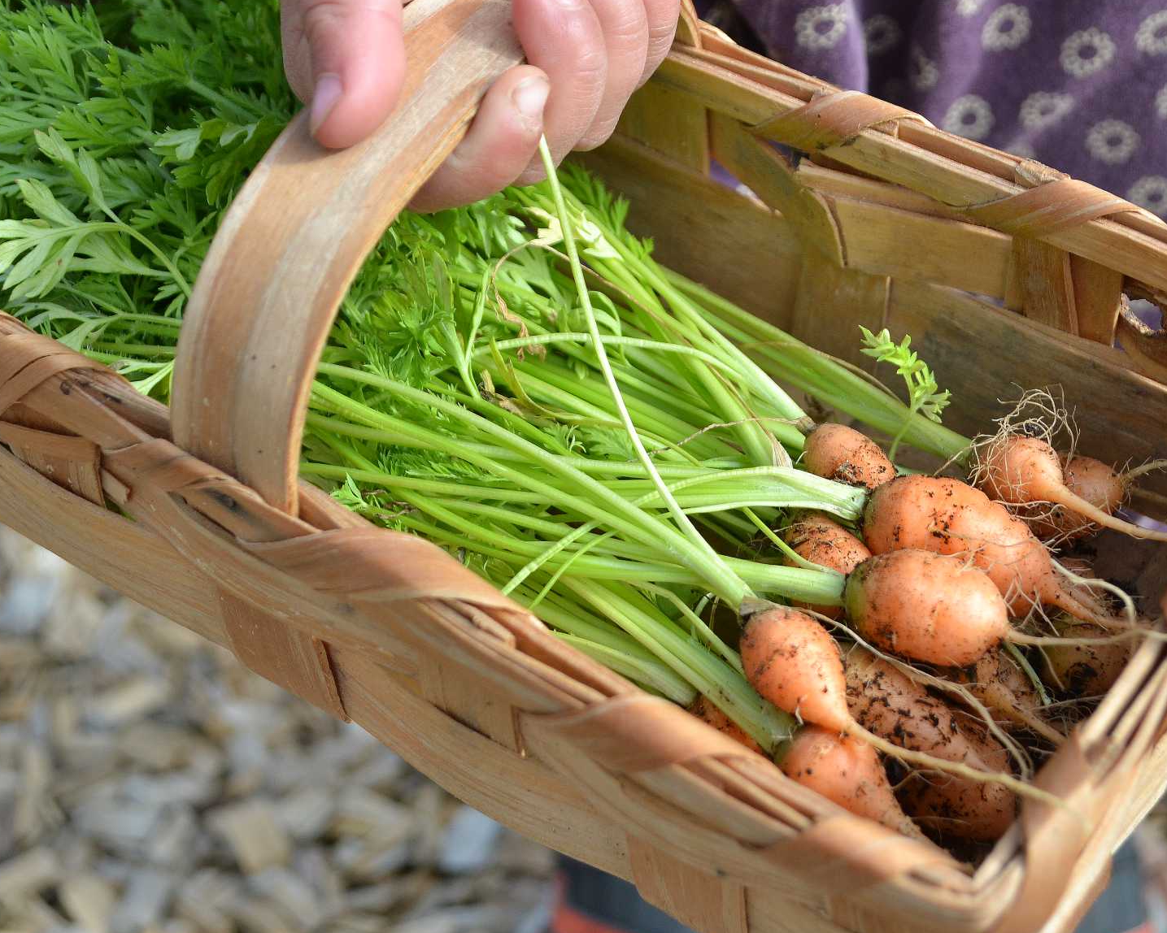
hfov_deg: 27.6
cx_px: 697
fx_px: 2371
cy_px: 430
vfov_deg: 22.3
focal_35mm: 69
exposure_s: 1/640
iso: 400
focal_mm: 35
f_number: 5
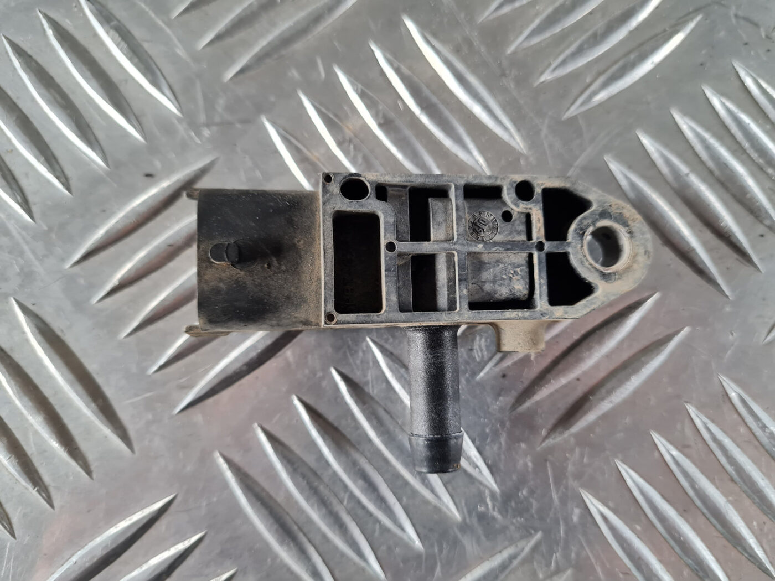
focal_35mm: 26
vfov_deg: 53.1
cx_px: 388
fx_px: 582
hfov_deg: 67.3
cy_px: 290
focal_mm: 5.4
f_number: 1.8
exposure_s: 1/100
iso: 250
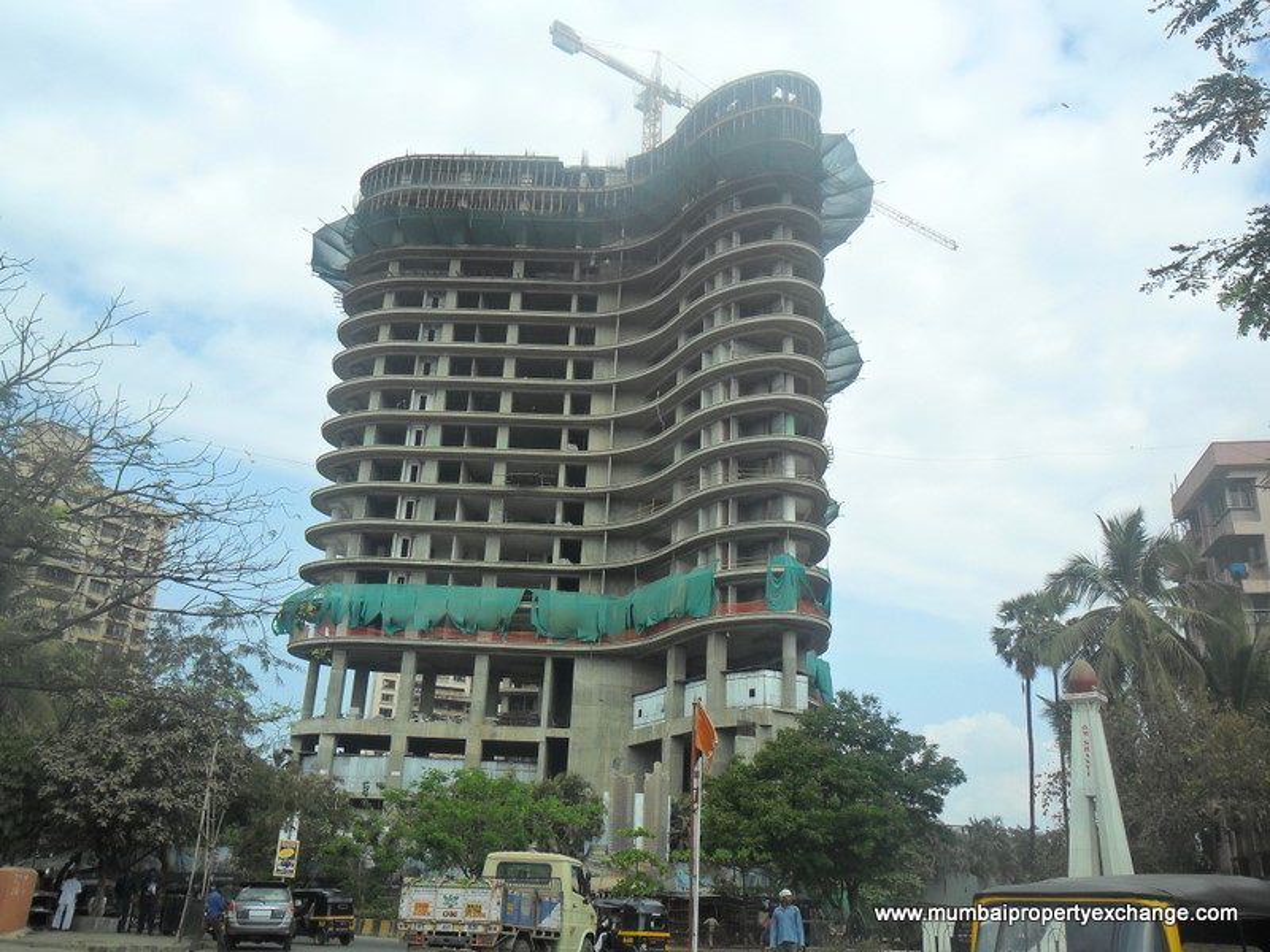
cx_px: 635
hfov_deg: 56.8
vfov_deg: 44.2
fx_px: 1174
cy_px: 476
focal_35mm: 32
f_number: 3.7
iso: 100
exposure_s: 1/1000
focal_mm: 5.7
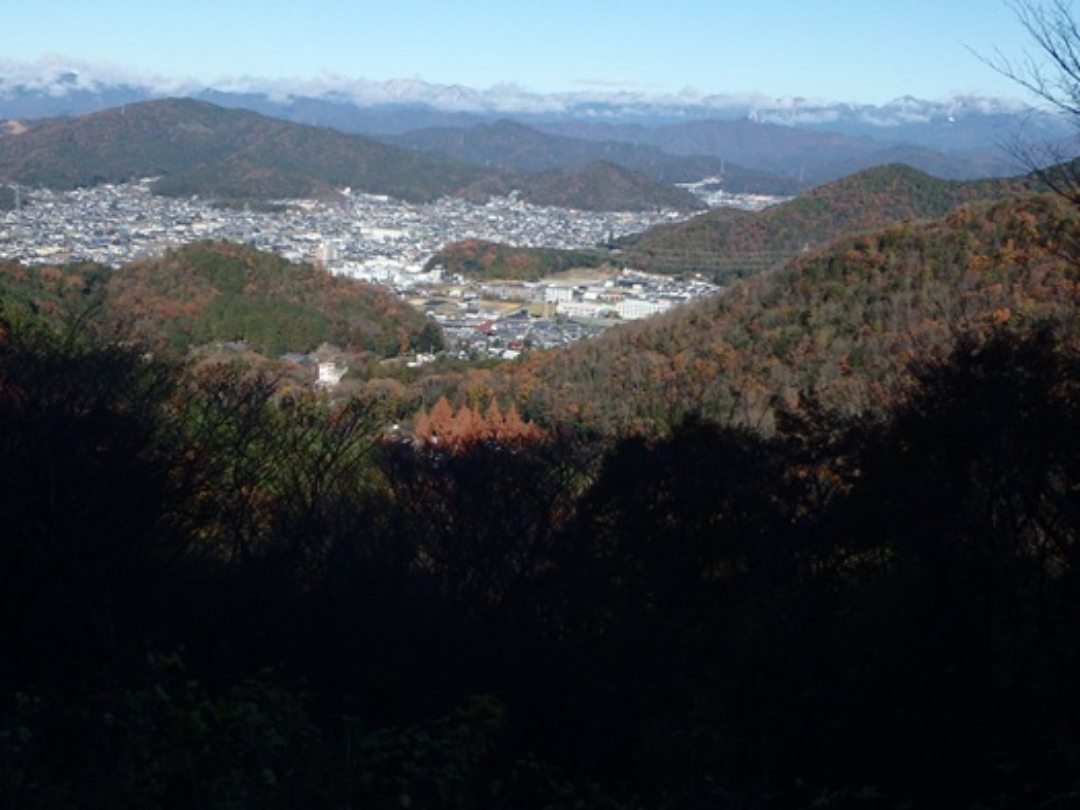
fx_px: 1373
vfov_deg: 32.9
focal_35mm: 44
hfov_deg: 42.7
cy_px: 429
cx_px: 429
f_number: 13
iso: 250
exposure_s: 1/200
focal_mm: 6.4
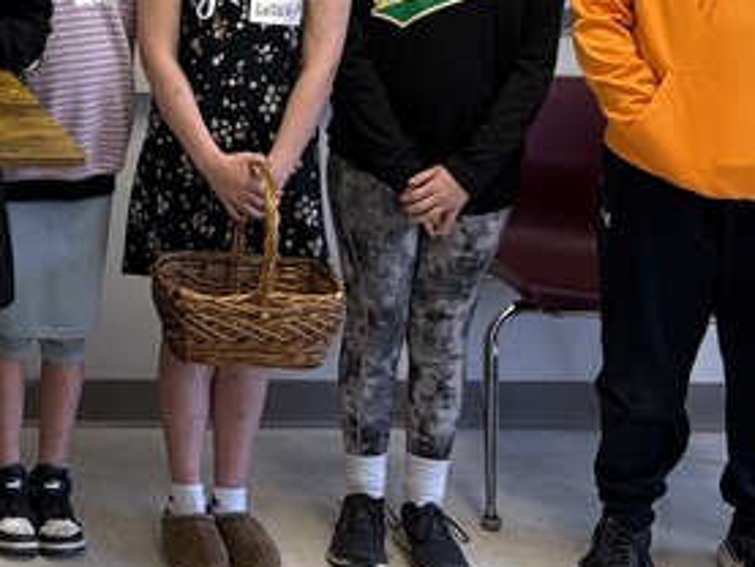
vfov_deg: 15.1
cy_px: -5
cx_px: -373
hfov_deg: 18.2
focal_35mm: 96
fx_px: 2095
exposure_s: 1/60
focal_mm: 5.96
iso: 64
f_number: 1.6
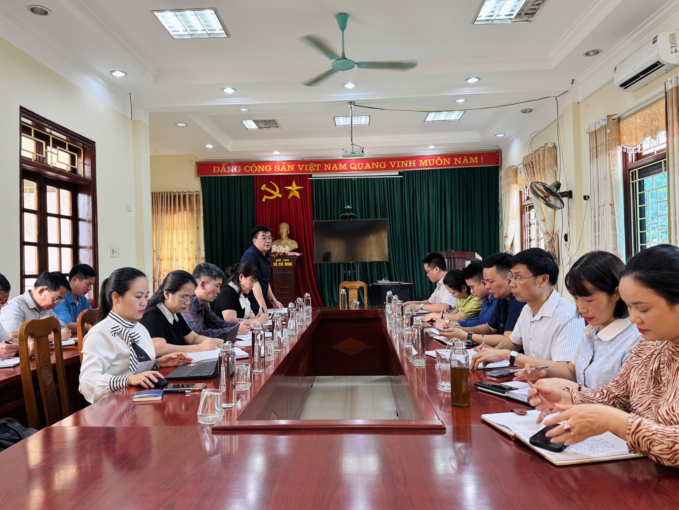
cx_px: 340
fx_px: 471
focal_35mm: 24
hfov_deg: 71.6
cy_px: 255
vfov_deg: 56.8
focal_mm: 6.76
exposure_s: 1/50
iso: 125
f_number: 1.78
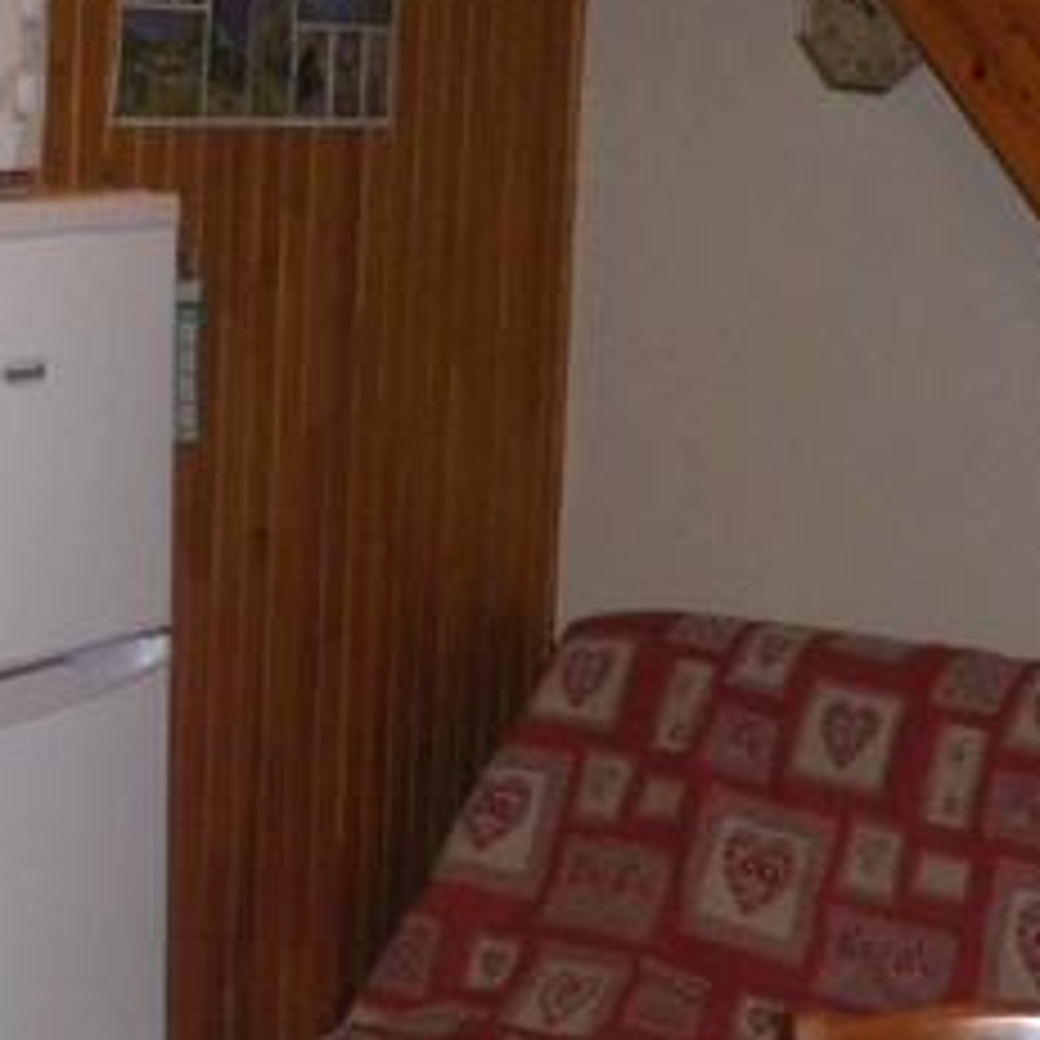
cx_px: 855
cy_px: 1031
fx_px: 3739
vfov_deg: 15.6
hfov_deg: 15.7
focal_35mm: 110
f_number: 3.5
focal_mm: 6.3
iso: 400
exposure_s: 1/50
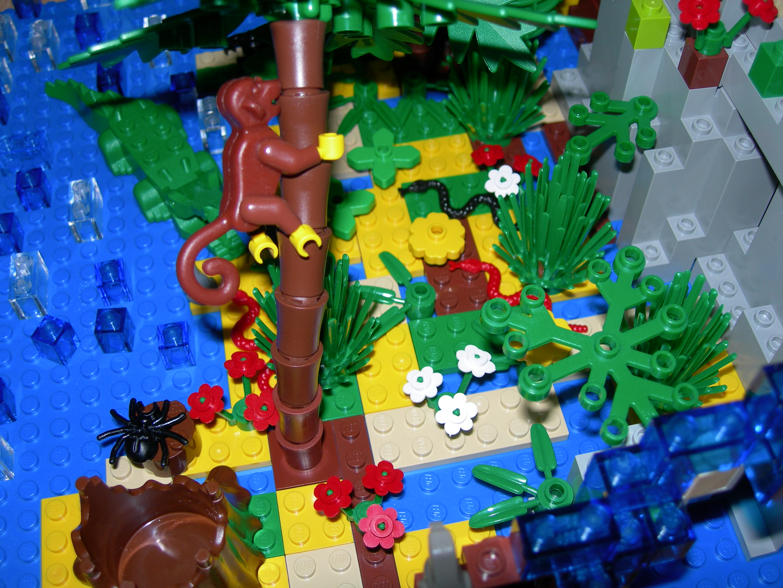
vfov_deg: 35.1
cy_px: 294
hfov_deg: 45.8
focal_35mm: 41
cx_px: 392
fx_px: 927
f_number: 2.9
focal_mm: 8.5
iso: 50
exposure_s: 1/60.1
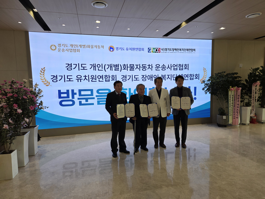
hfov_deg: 73.9
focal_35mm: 23
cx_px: 132
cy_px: 100
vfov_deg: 58.9
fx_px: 176
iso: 40
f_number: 1.7
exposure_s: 1/180
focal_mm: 6.3
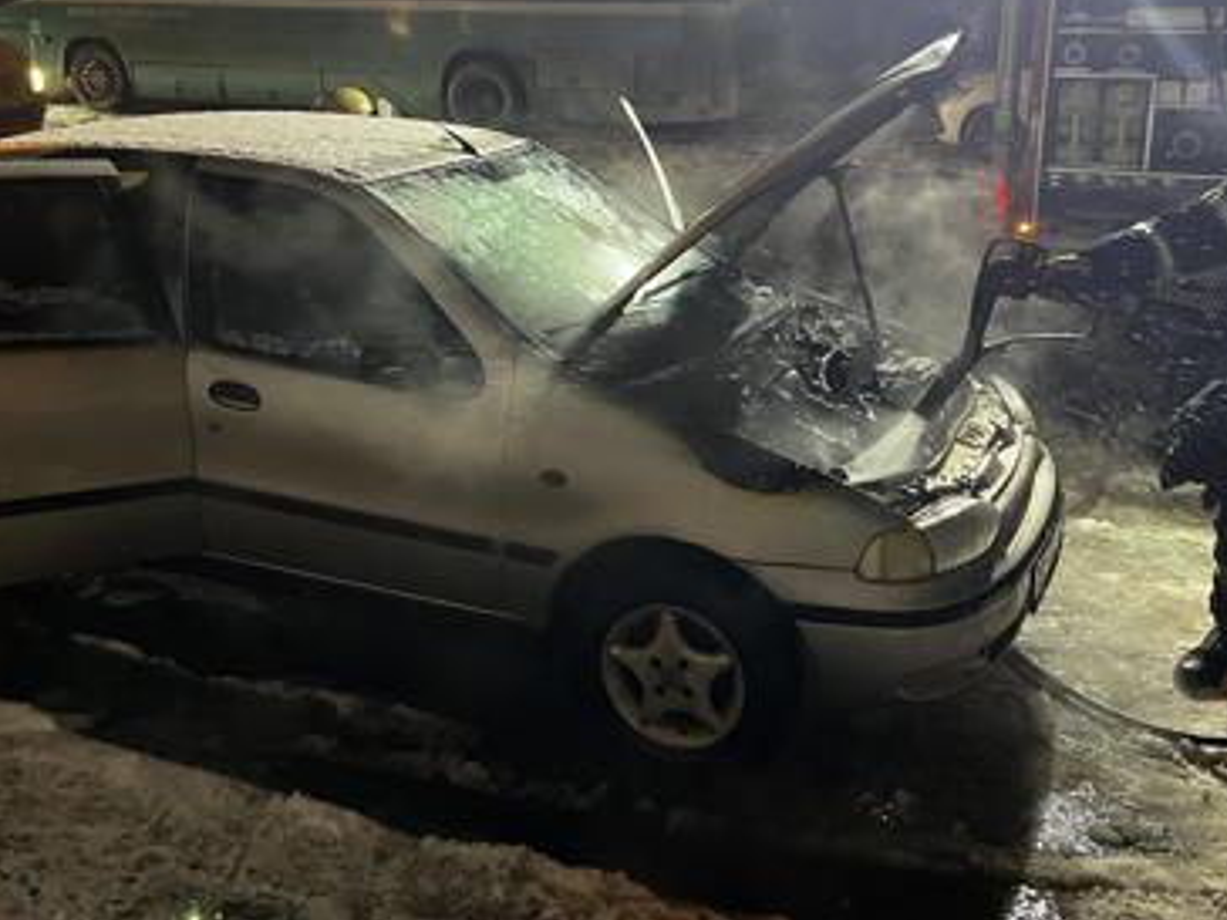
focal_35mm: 39
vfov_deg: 36.5
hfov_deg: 47.8
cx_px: 583
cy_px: 320
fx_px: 1382
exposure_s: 1/50
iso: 400
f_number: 1.5
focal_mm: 5.7
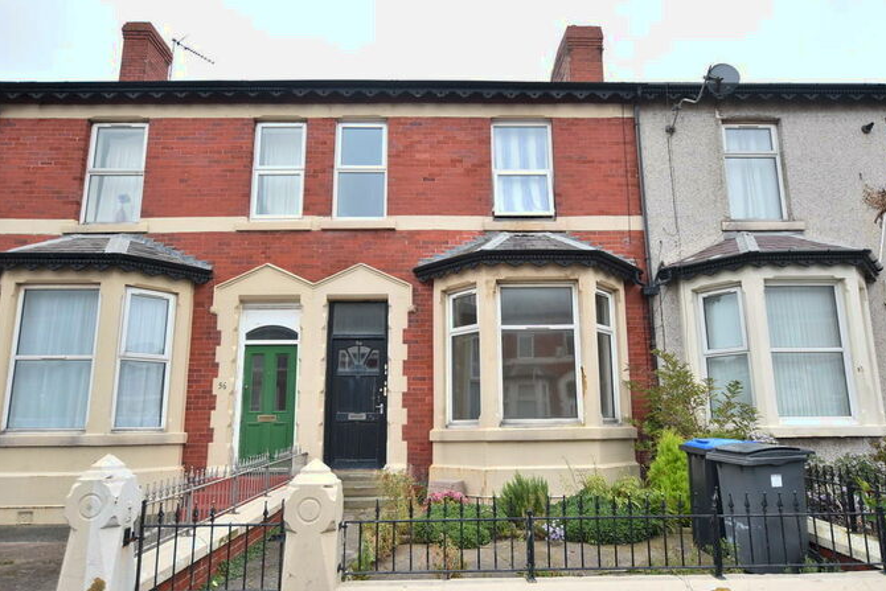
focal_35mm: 24
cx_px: 458
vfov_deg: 54.1
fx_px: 579
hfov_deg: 74.8
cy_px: 308
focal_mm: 15
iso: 100
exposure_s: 1/160
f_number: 4
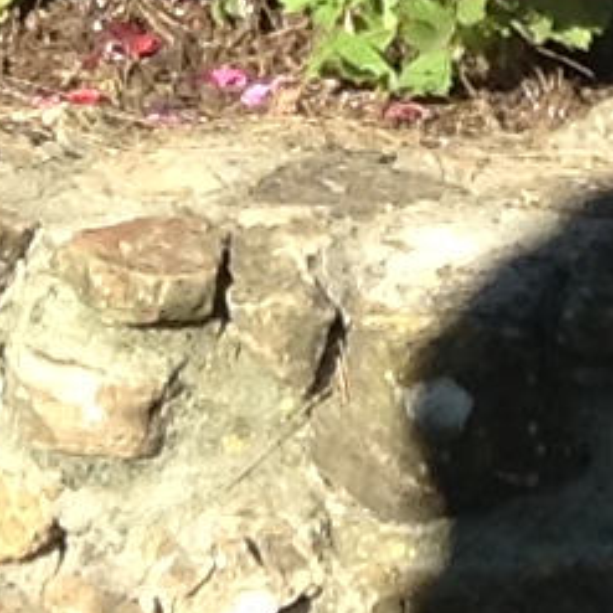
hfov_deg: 5.7
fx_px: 6131
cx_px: 241
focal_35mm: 306
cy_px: -1181
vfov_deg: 5.4
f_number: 2.4
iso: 32
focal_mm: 3.3
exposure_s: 1/411
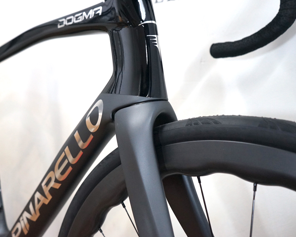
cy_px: 118
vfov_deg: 43.4
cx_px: 136
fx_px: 298
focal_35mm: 34
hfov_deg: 52.8
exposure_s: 1/160
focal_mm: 30
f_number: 4.5
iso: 2000
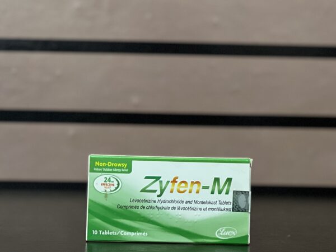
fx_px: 747
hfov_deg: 25.3
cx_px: 168
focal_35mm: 77
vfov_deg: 19.1
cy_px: 126
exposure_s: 1/33
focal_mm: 9
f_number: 2.8
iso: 320
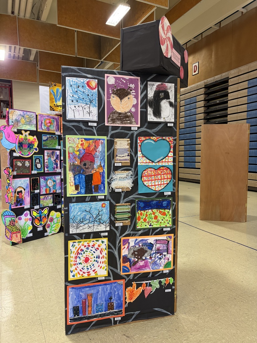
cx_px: 128
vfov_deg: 67.3
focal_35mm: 26
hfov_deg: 53.1
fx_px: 257
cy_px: 172
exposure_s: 1/60
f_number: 1.6
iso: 125
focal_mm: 5.96
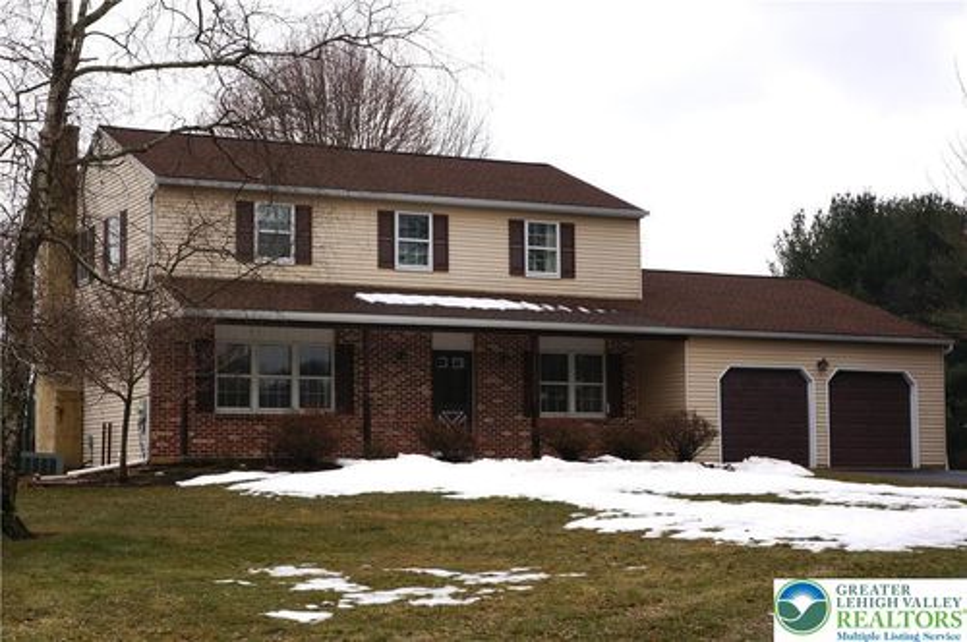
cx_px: 484
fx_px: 1328
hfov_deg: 40.0
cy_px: 321
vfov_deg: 27.2
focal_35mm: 50
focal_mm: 33
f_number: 11
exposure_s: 1/80
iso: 100
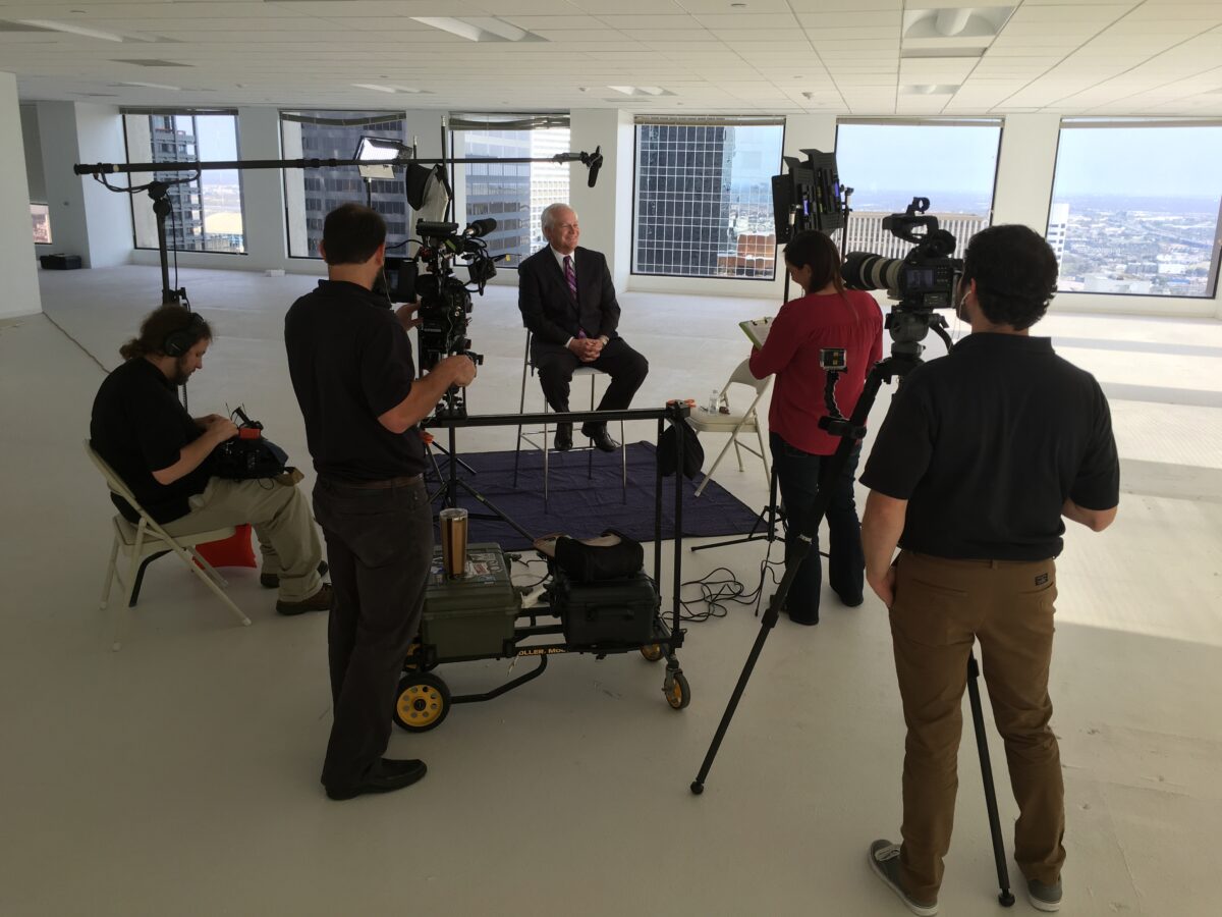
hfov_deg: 61.7
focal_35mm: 29
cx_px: 611
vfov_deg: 48.2
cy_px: 458
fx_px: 1024
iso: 32
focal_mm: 4.15
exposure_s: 1/120
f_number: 2.2
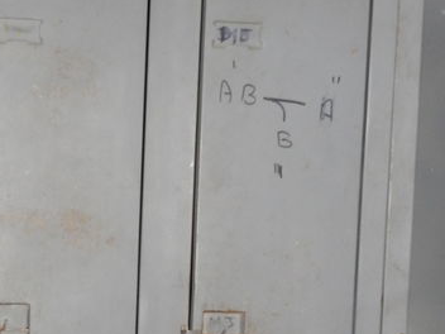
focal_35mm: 71
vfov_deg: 20.6
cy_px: 244
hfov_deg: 26.5
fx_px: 913
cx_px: 49
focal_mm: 4.5
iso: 200
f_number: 3.4
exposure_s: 1/30
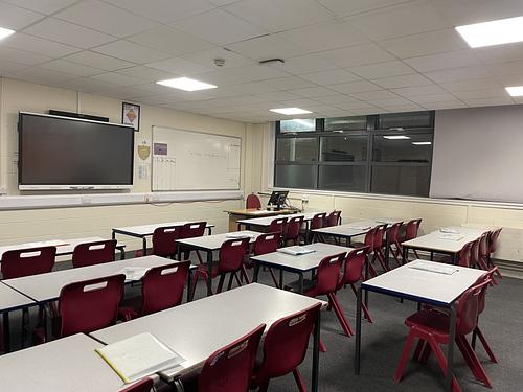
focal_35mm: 26
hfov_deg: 67.3
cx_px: 262
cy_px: 196
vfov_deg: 53.1
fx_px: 393
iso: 80
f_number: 1.6
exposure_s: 1/50
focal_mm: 4.2
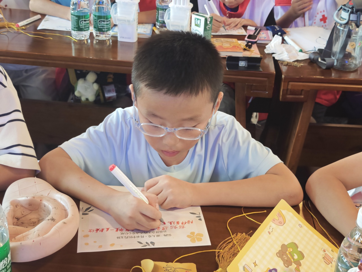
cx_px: 181
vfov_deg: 29.1
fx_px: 523
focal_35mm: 50
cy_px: 136
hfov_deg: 38.2
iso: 1000
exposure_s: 1/100
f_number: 1.62
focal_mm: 6.55
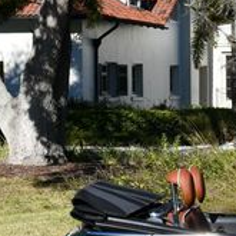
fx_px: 1427
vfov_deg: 9.4
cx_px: 418
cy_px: 220
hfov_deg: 9.1
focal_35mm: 185
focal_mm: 28
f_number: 9
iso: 100
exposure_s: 1/320
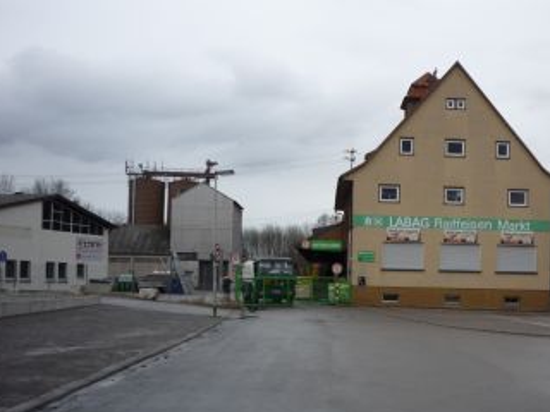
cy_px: 278
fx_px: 763
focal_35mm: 48
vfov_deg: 30.0
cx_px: 400
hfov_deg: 38.8
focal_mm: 5.2
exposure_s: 1/400
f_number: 4.5
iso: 100
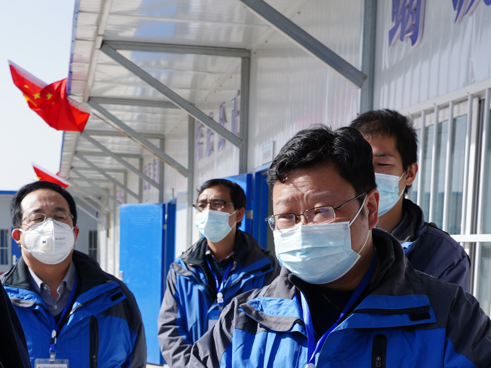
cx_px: 94
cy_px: 424
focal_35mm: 76
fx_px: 1078
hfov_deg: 25.2
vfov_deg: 18.5
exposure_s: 1/200
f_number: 8
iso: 100
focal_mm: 28
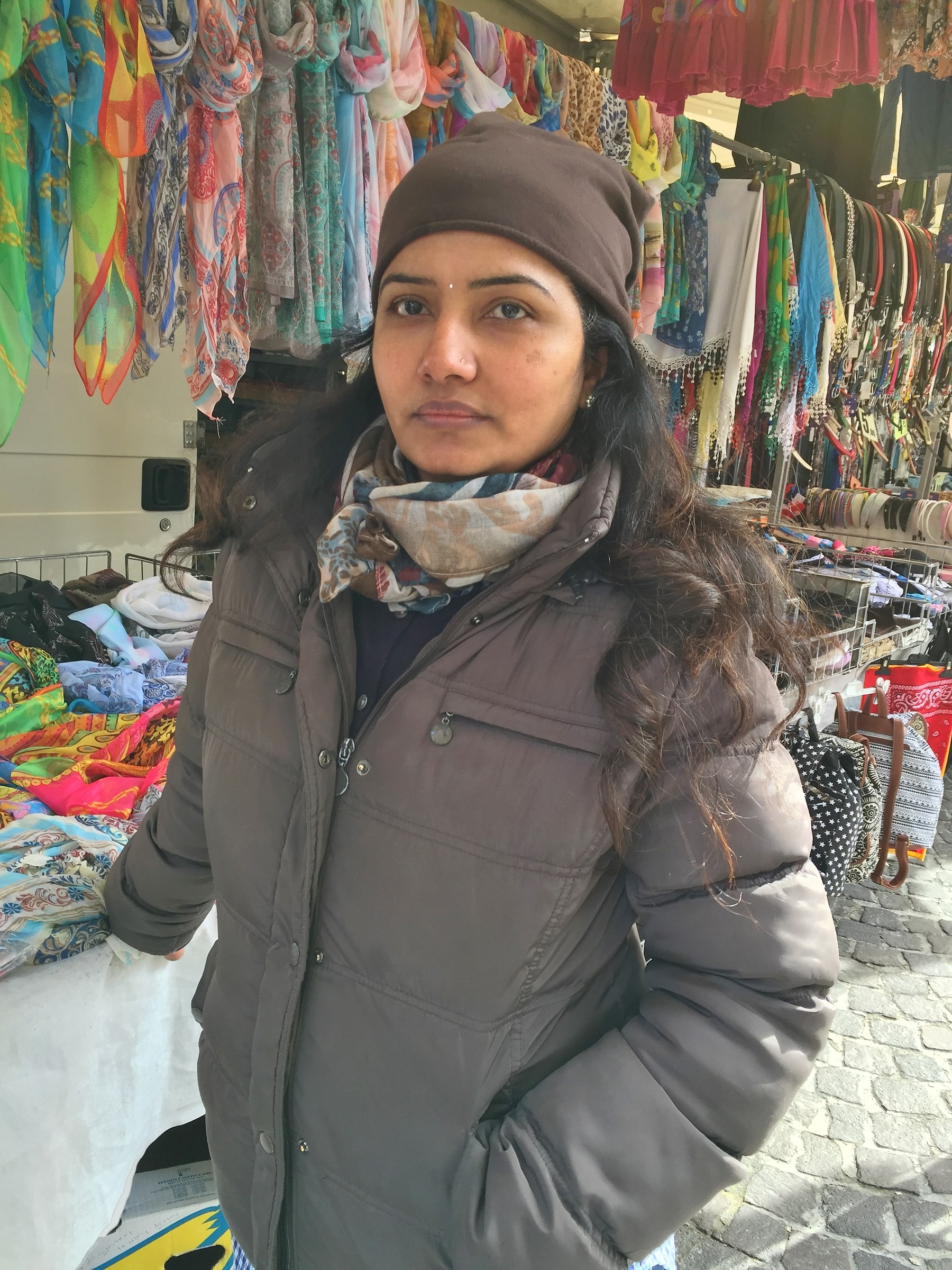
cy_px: 635
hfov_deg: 48.2
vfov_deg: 61.7
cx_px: 476
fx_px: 1063
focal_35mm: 29
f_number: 2.2
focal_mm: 4.15
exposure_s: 1/100
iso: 32
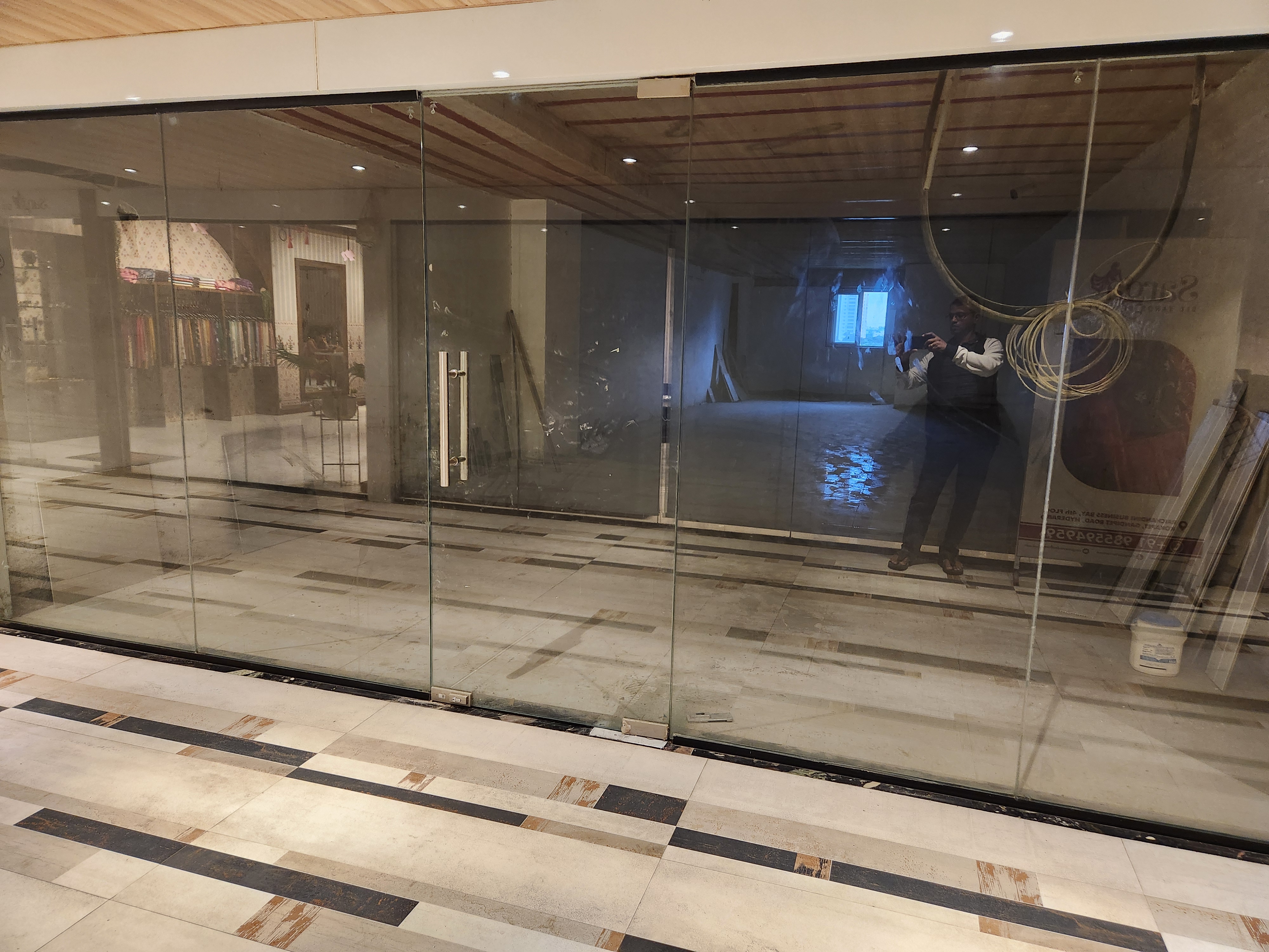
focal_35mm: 23
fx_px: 843
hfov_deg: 73.9
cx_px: 634
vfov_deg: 58.9
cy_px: 476
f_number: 1.8
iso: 400
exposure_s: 1/100
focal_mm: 5.4
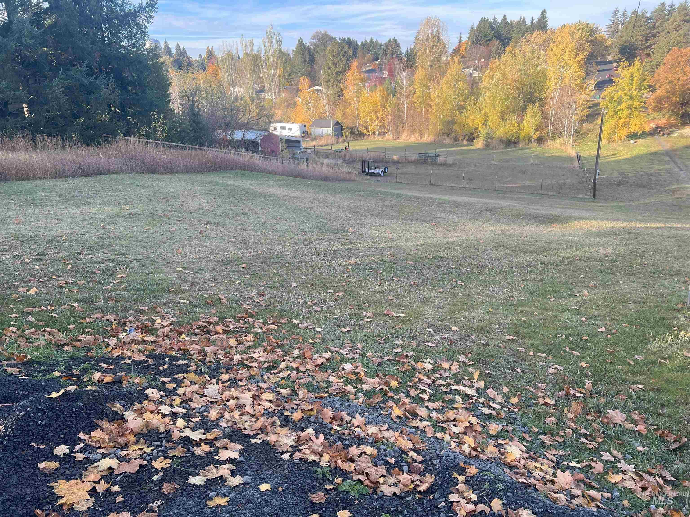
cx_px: 345
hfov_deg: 67.3
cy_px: 258
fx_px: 518
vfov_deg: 53.1
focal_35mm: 26
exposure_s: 1/506
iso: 50
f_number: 1.5
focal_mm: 5.7
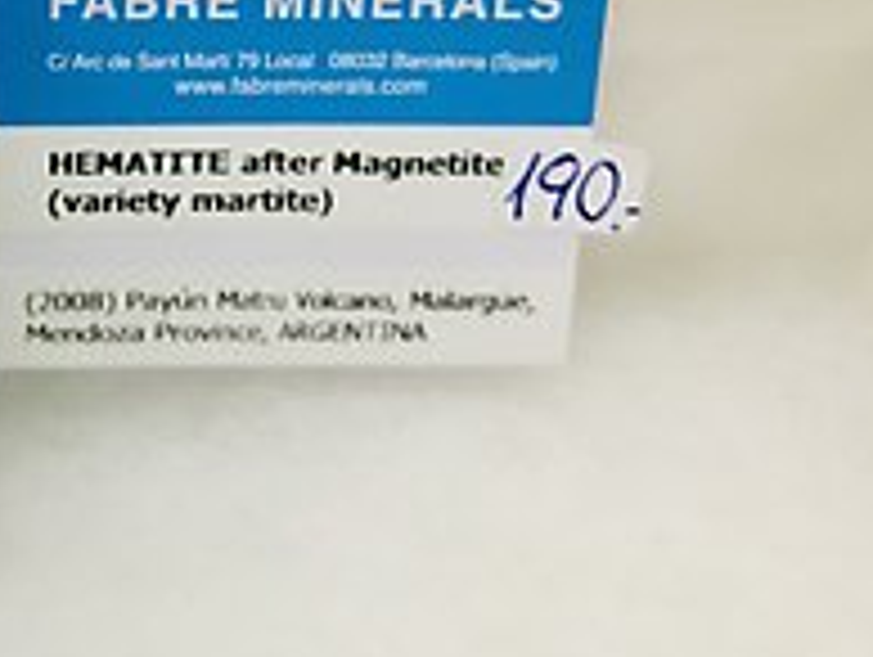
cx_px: 50
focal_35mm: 60
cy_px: 22
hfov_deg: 30.4
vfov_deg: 23.6
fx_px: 1515
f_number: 1.8
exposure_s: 1/33
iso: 32
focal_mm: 3.99
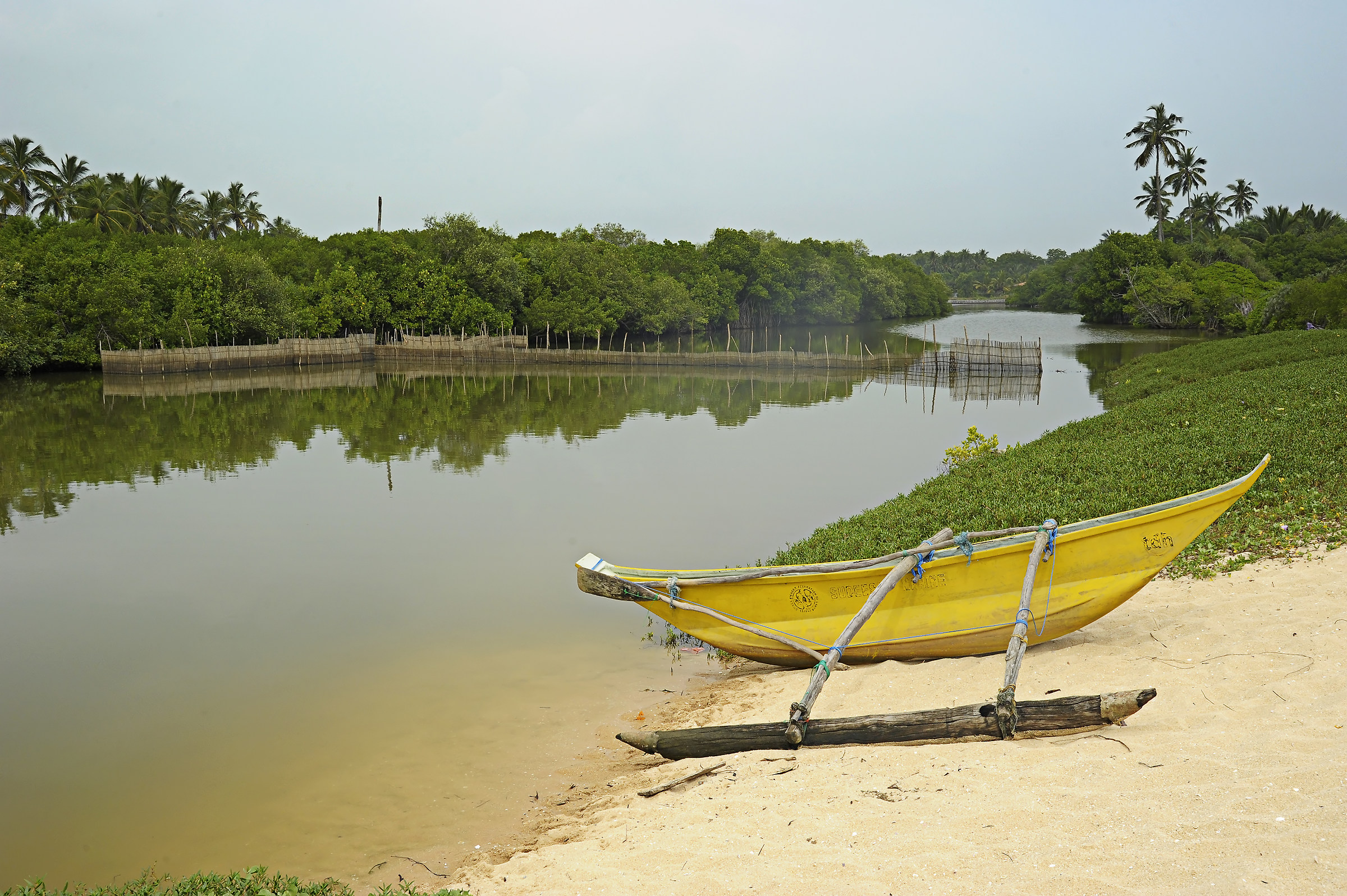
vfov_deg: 37.8
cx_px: 674
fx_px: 1308
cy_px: 448
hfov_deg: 54.5
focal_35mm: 35
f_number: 11
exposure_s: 1/320
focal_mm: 35
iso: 1250
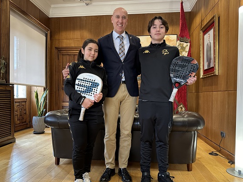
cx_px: 117
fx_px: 196
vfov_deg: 49.6
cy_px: 100
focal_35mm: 28
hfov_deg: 63.5
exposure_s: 1/100
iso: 160
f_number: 1.78
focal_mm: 6.86
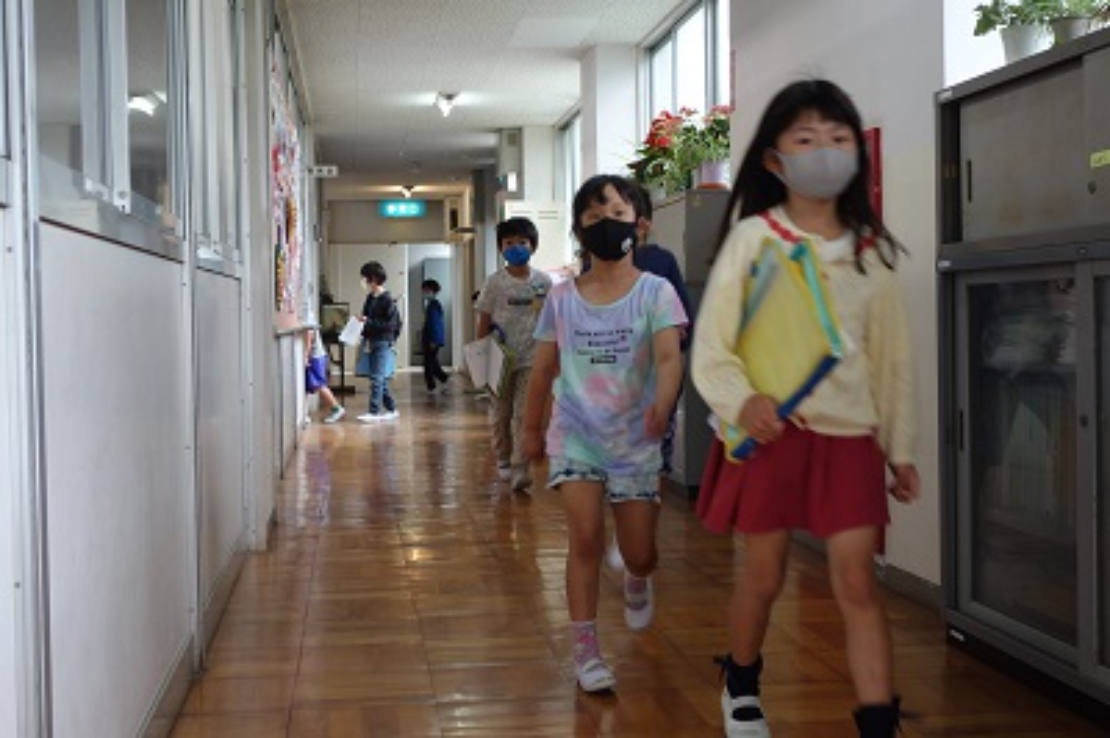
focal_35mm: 49
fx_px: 1510
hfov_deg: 40.4
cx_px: 555
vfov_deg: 27.5
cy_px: 369
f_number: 3.2
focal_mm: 18.23
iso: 320
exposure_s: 1/50
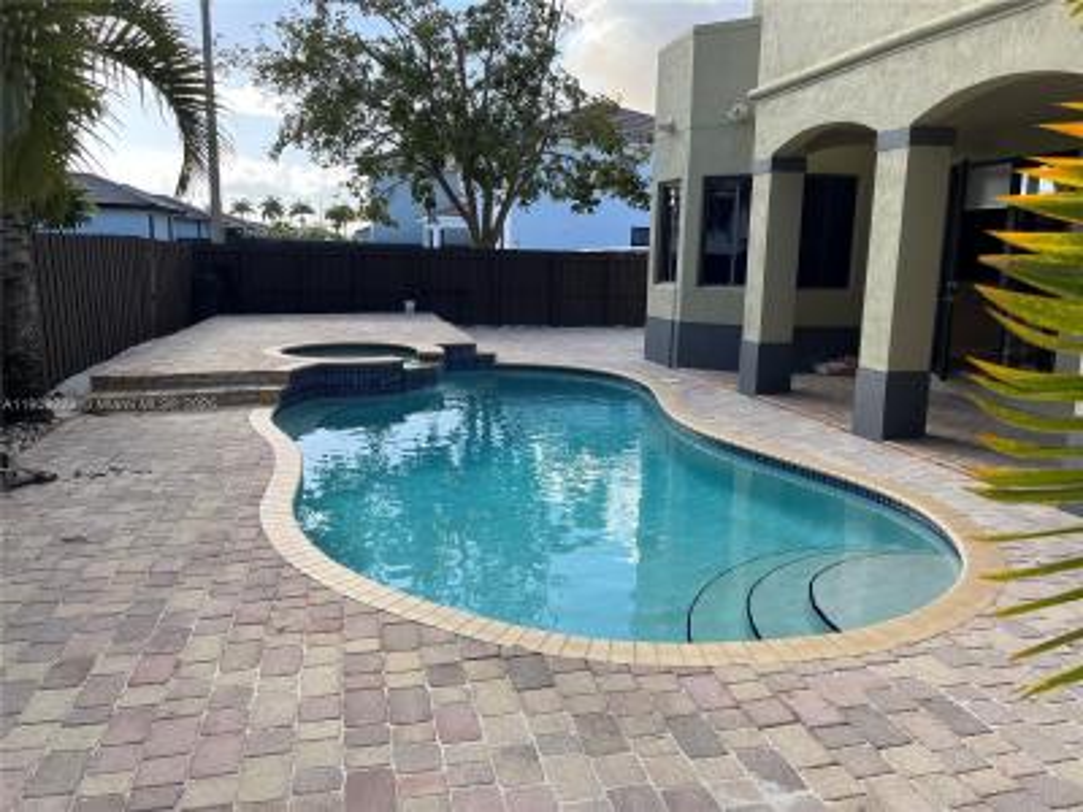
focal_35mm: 26
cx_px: 542
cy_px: 406
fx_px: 813
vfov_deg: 53.1
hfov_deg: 67.3
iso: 50
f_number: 1.6
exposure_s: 1/1477
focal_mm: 5.1
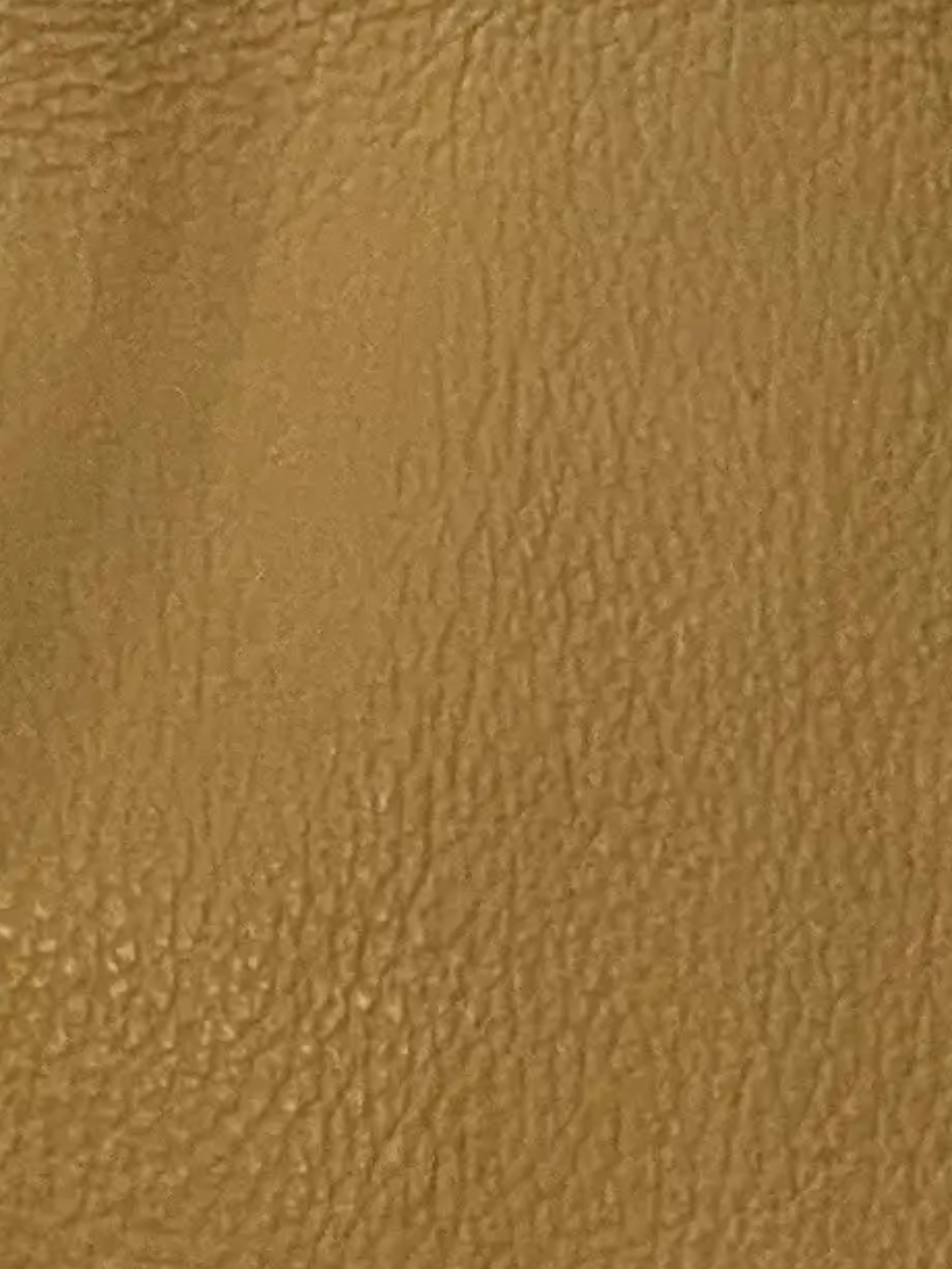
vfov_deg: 5.8
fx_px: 12536
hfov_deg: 4.3
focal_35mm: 342
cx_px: -604
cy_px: 1203
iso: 500
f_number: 2
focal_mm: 6
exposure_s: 1/50
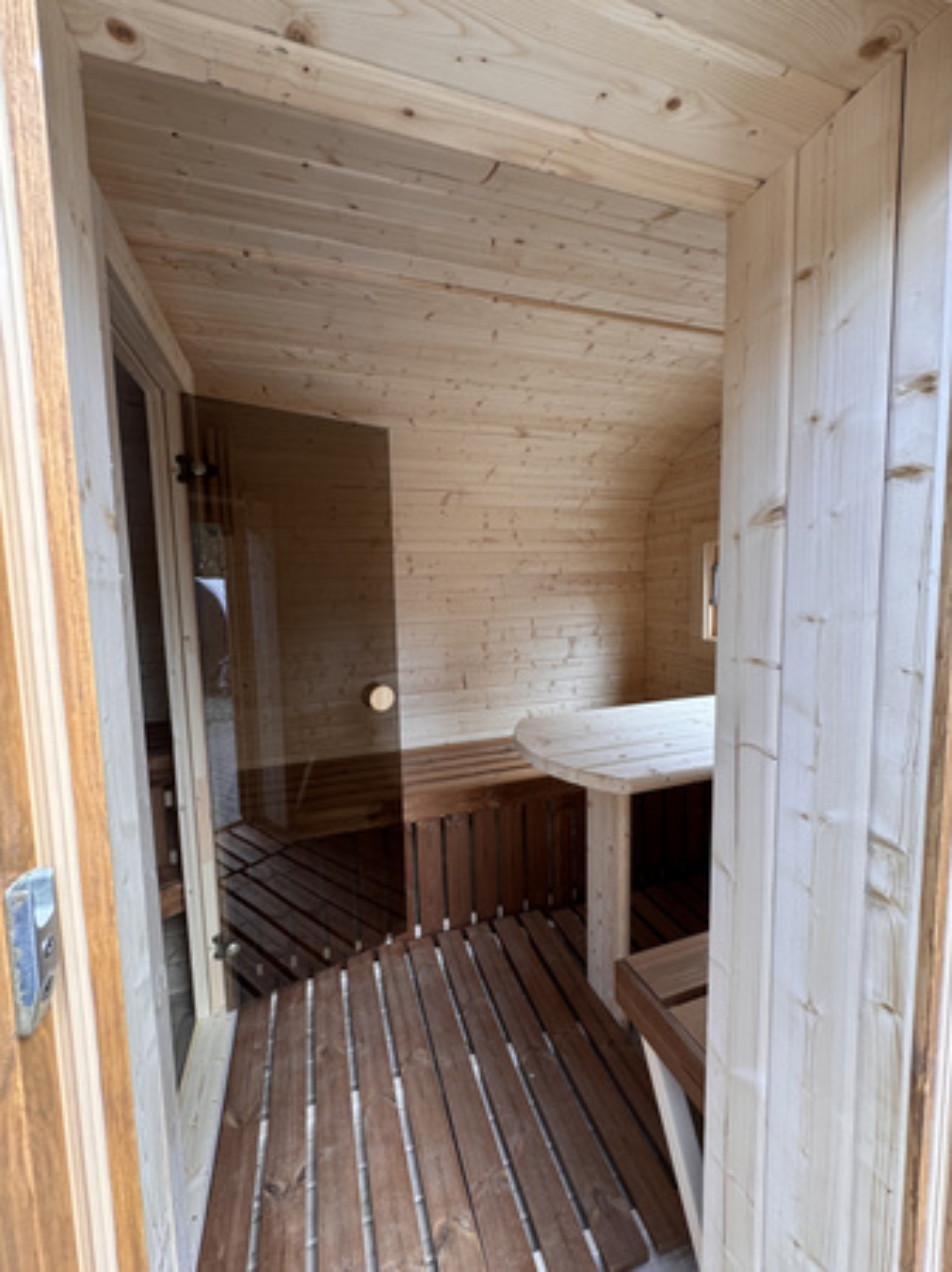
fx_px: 514
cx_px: 476
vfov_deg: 102.1
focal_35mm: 14
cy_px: 636
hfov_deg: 85.6
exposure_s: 1/99
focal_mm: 2.22
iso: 125
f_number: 2.2
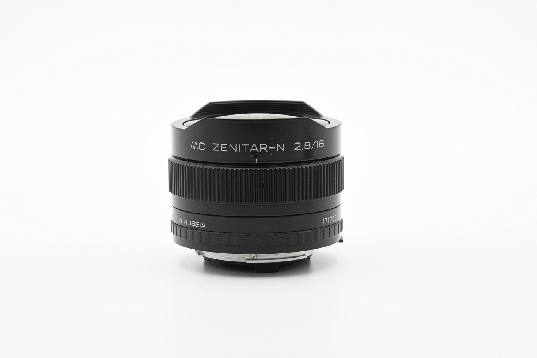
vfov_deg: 10.5
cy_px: 190
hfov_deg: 15.8
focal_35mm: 130
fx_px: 1939
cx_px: 250
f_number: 11
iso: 1600
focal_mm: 80
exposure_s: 1/125
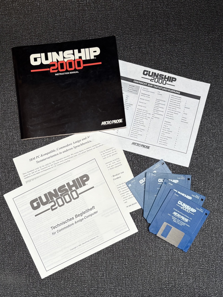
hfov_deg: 53.1
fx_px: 223
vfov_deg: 67.3
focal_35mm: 26
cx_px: 112
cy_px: 148
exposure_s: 1/111
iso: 40
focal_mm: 5.96
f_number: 1.6
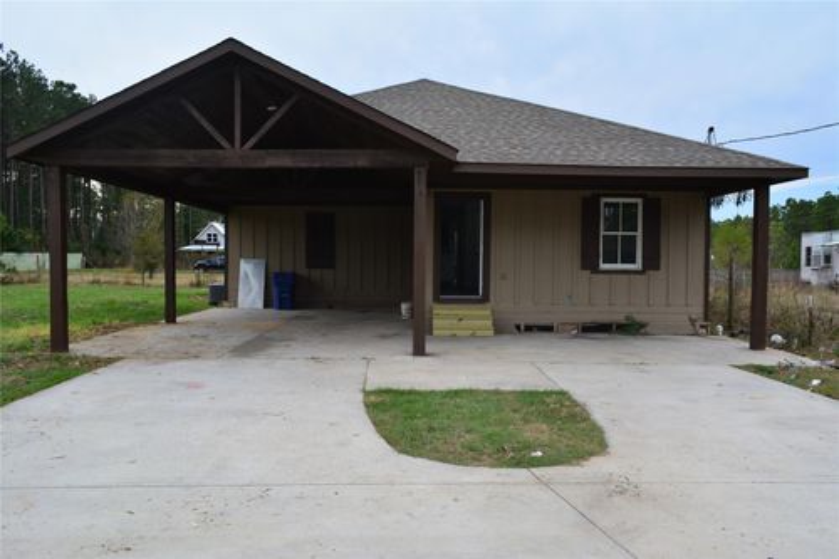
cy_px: 280
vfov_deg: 47.9
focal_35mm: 27
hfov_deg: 67.4
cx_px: 420
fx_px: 629
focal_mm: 18
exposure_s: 1/100
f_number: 10
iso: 200
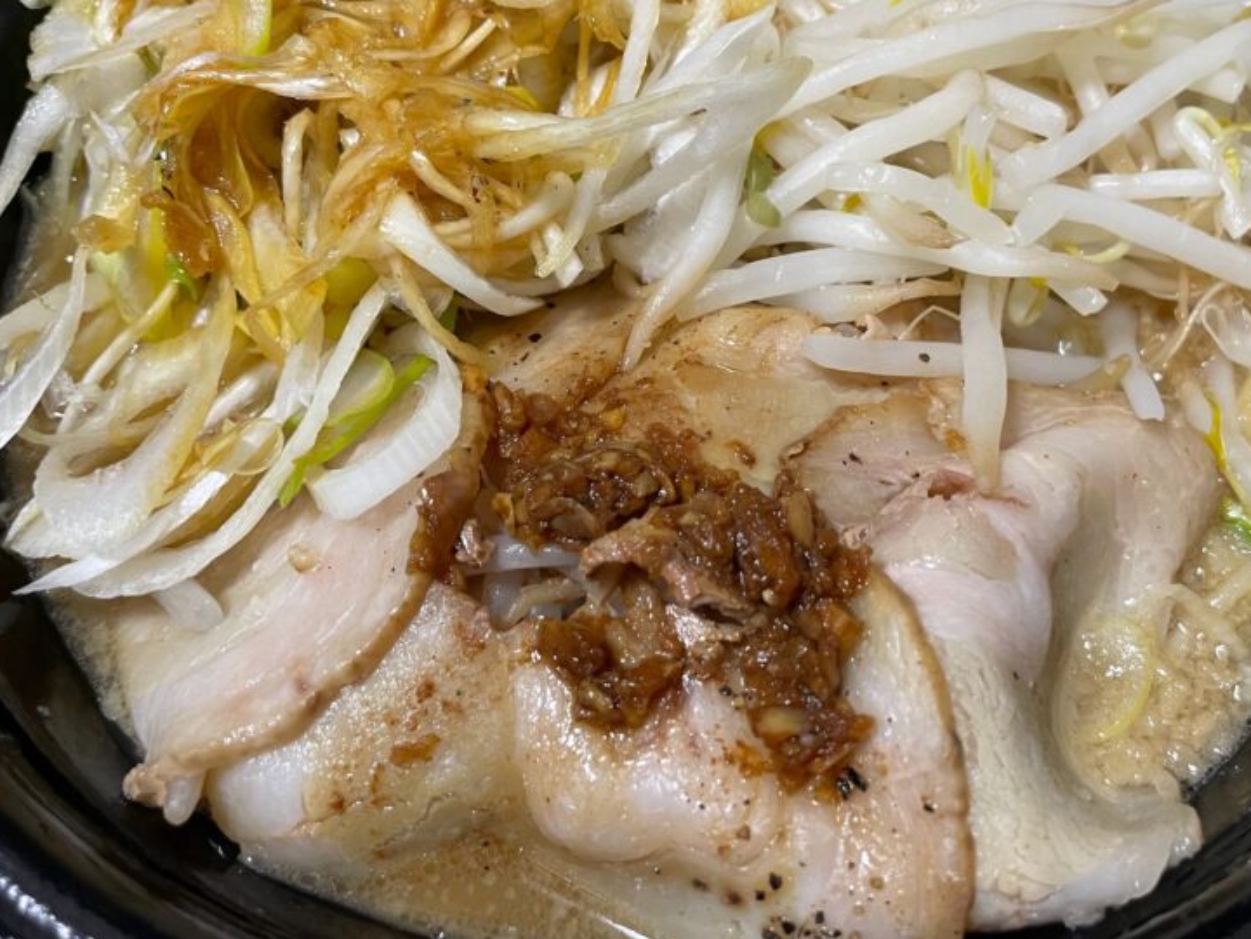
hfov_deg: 49.9
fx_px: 1337
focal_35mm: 37
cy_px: 376
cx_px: 731
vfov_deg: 38.5
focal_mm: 4.2
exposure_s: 1/50
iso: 200
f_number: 1.6
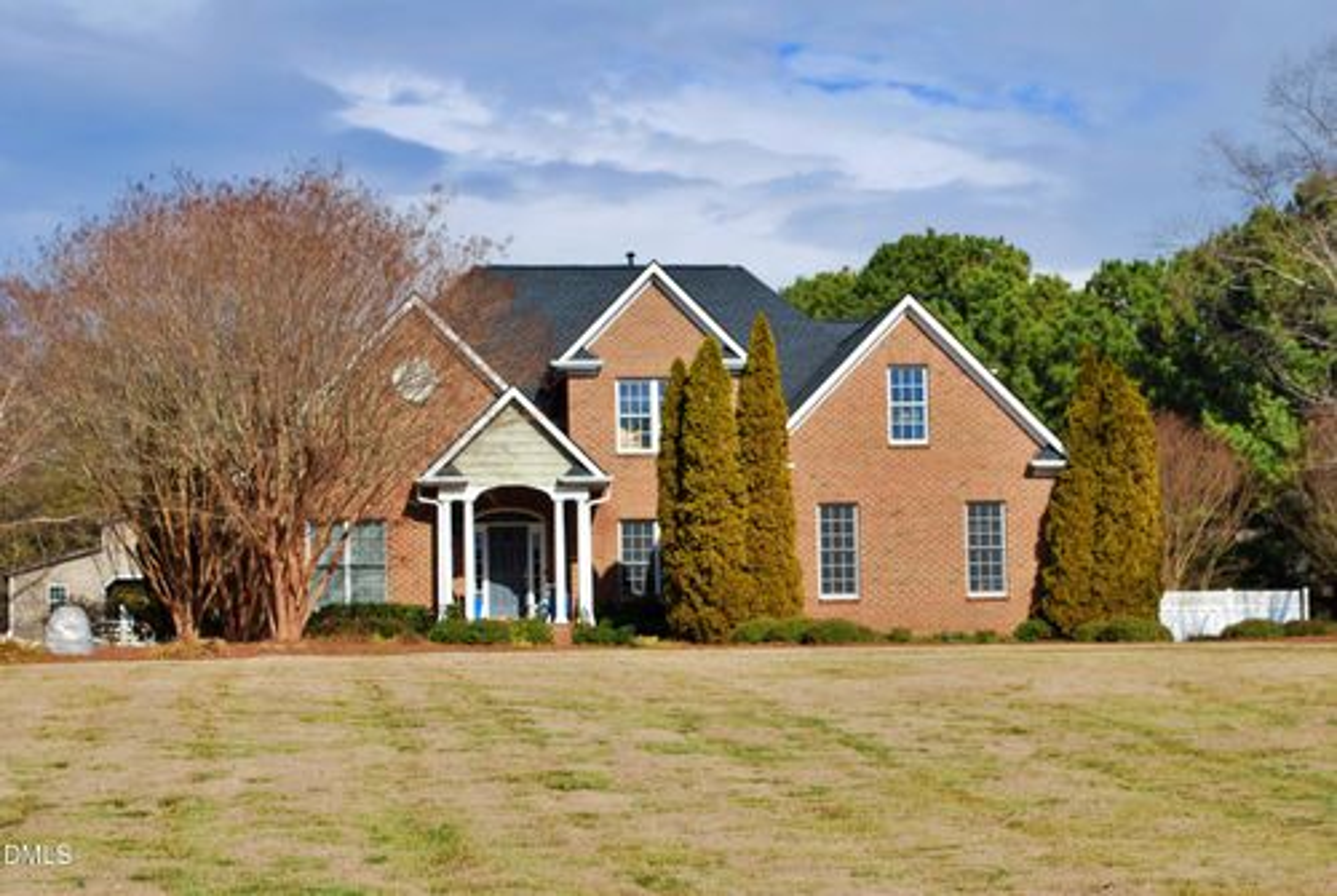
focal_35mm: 78
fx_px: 2901
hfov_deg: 26.0
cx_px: 668
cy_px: 448
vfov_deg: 17.6
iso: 100
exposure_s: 1/320
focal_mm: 52
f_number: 9
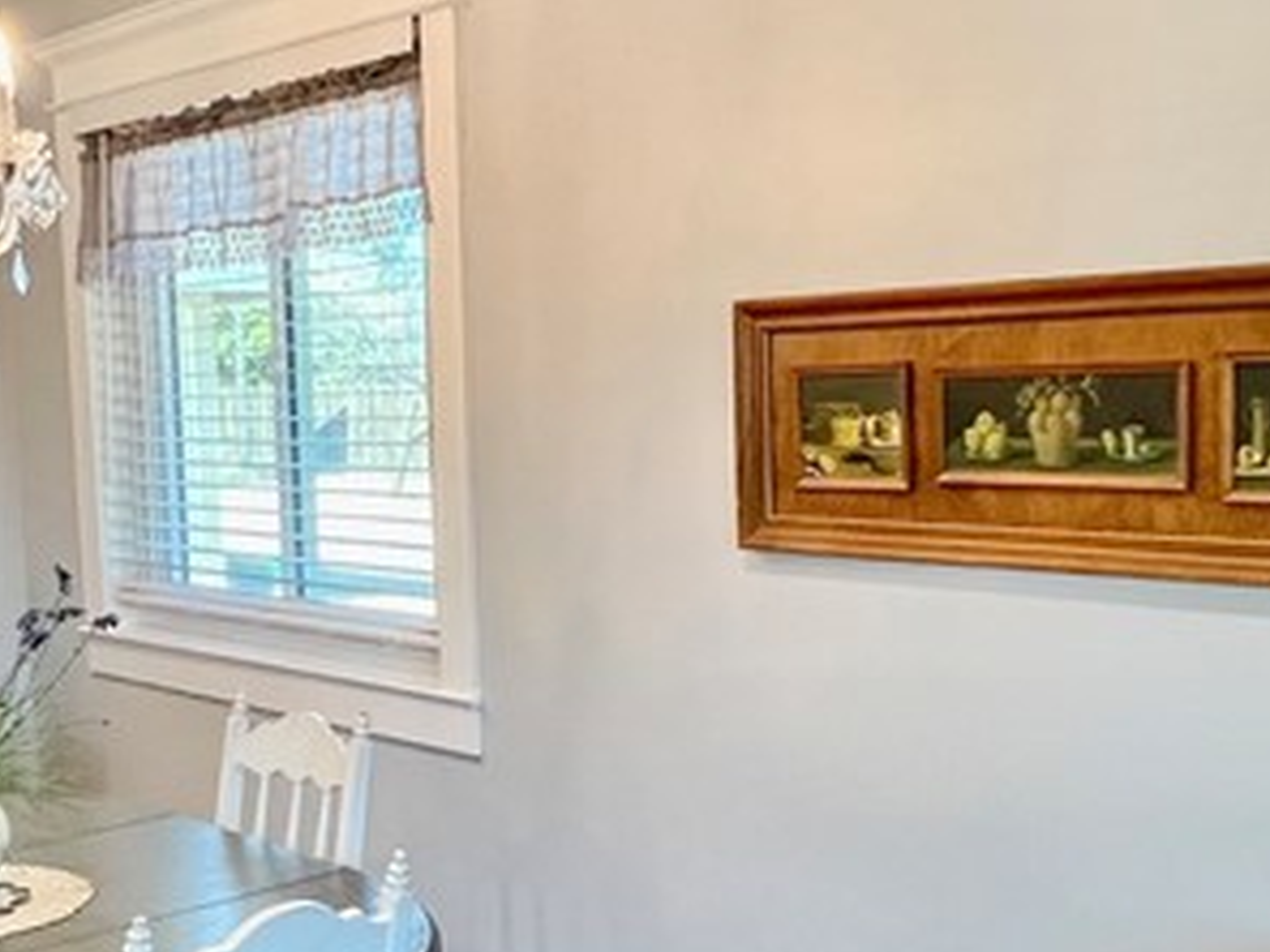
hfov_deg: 41.9
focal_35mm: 45
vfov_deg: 32.1
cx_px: 515
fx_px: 1651
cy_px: 575
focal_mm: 1.57
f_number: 1.8
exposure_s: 1/120
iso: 200
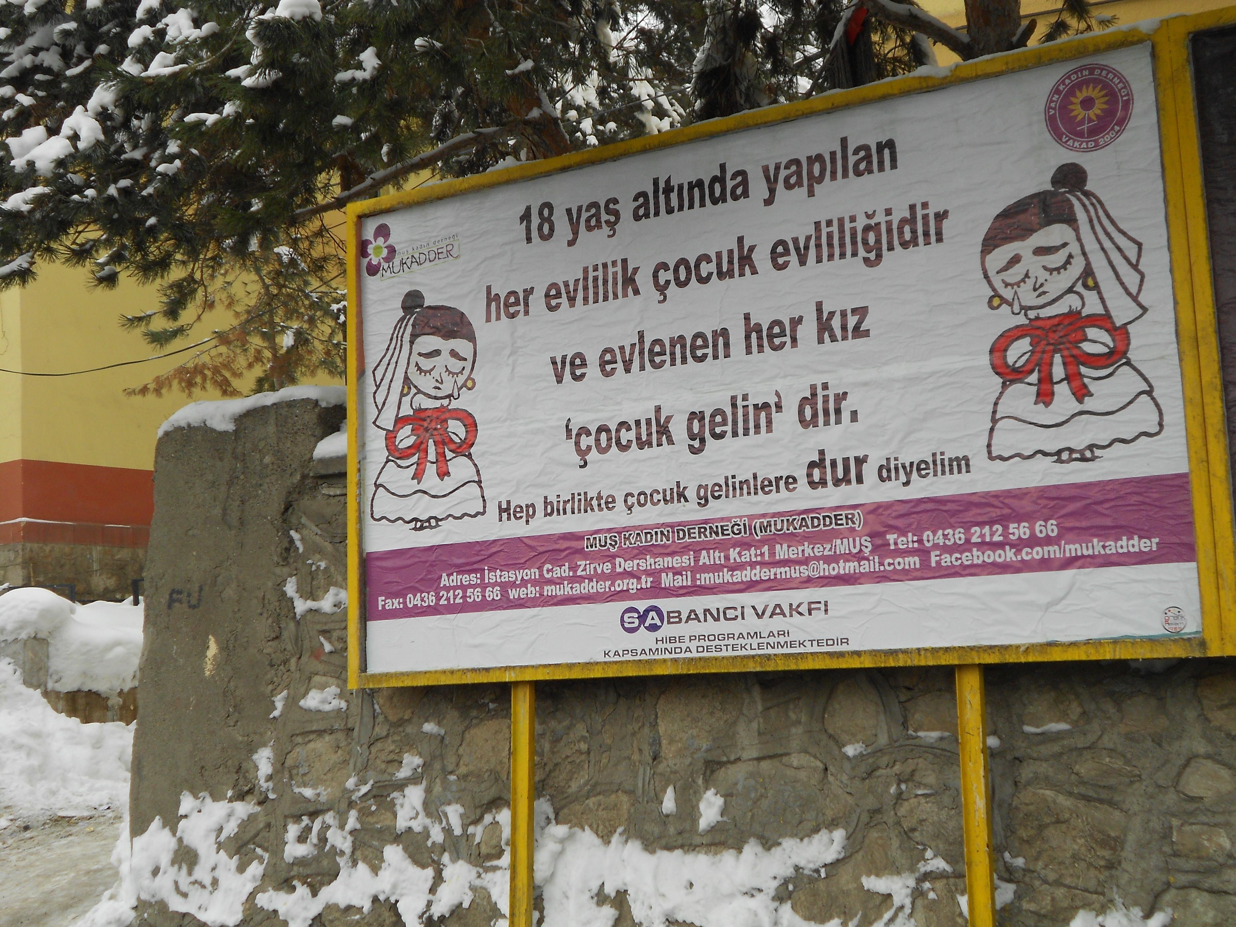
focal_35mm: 49
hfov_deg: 38.9
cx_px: 618
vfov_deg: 29.7
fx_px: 1750
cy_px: 464
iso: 80
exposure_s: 1/160
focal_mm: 8.8
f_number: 4.5
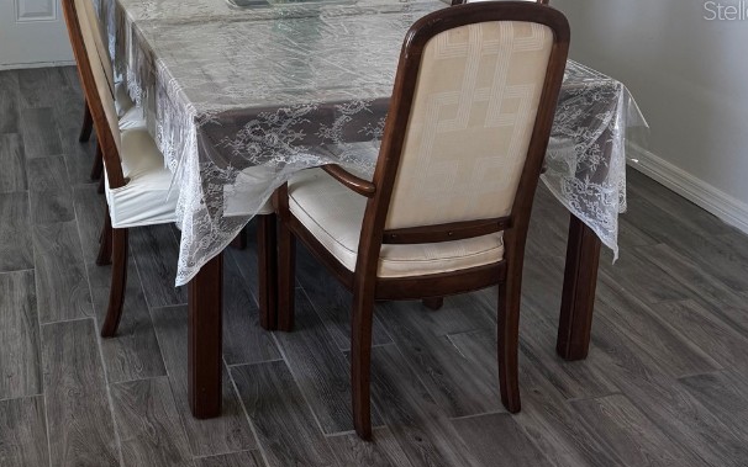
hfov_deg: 44.7
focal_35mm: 43
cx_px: 188
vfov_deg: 28.2
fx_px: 877
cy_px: 10
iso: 125
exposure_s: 1/120
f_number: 1.78
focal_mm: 6.76
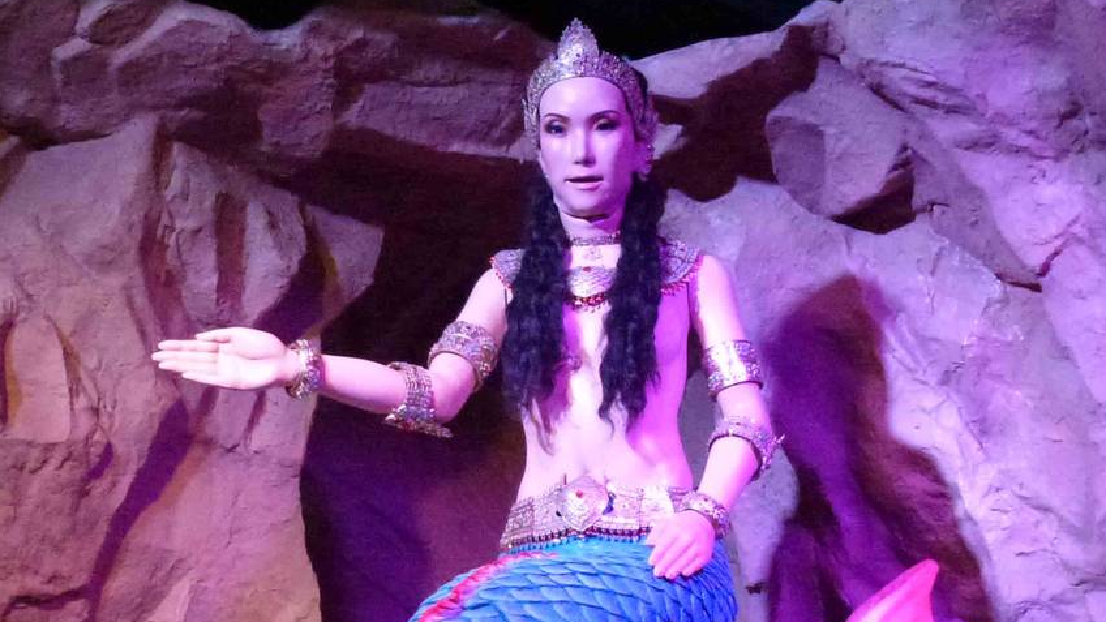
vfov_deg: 16.1
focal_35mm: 74
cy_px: 579
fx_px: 2170
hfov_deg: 28.6
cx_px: 604
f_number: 3.7
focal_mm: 6.4
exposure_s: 1/50
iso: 800
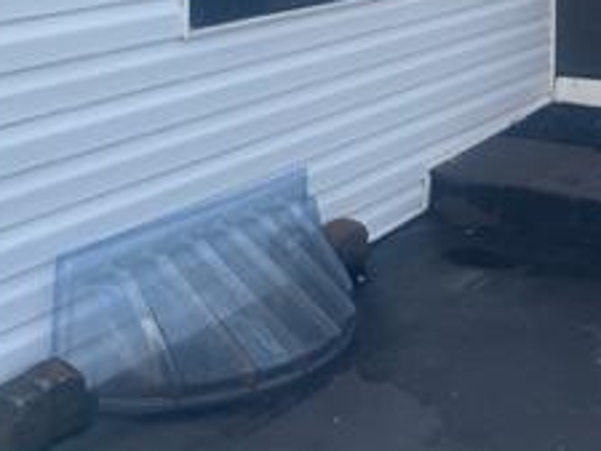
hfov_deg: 25.6
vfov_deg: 18.6
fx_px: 1285
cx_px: 526
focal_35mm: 74
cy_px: -120
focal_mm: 5.1
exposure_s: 1/1553
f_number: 1.6
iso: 32
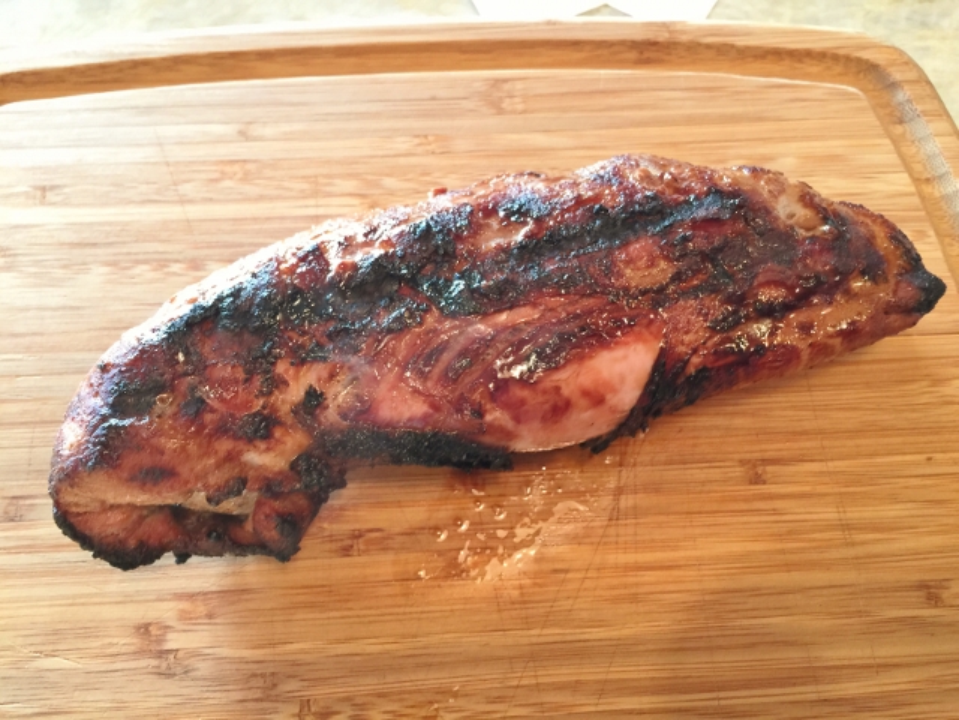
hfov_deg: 61.7
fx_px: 803
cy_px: 360
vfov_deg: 48.2
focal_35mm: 29
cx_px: 480
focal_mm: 4.15
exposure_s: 1/15
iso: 64
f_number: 2.2
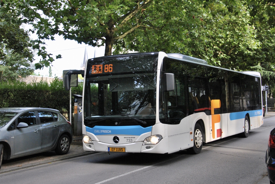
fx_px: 344
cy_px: 92
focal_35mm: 45
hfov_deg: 43.6
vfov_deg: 29.9
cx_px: 138
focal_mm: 30
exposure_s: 1/500
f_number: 4.2
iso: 560
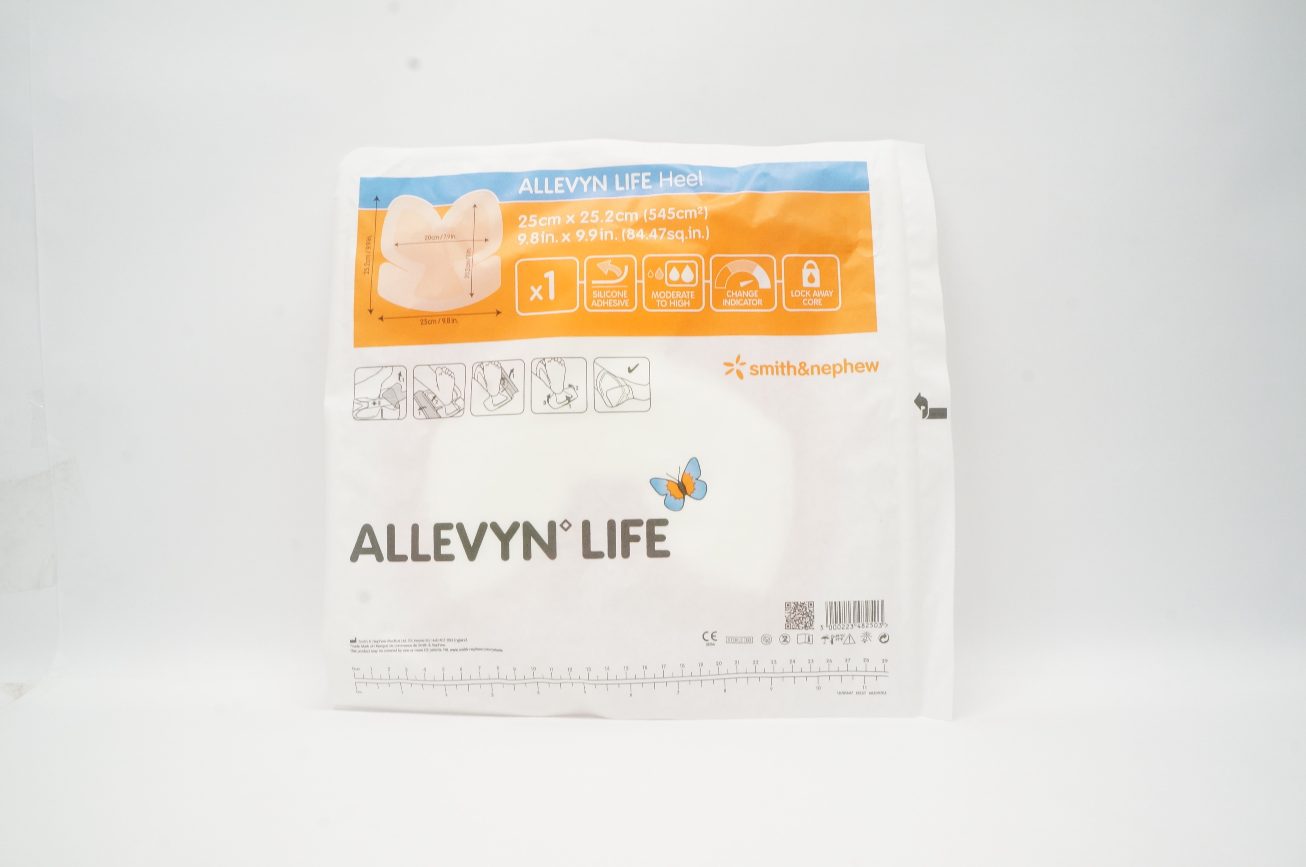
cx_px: 653
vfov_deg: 47.8
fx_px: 978
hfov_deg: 67.4
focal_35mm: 27
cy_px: 434
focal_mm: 18
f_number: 14
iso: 800
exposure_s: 1/13
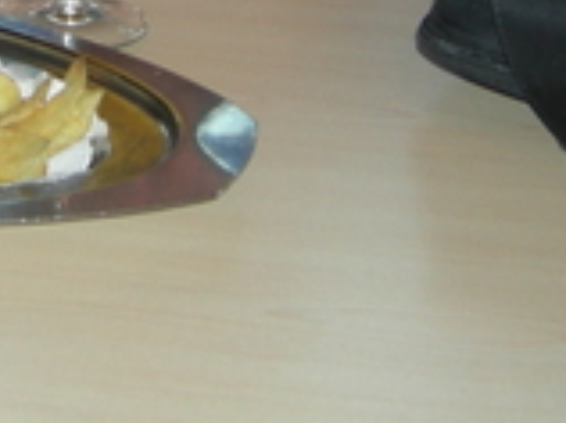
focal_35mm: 137
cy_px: -272
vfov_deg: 10.3
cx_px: 82
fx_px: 2237
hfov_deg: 14.3
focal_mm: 7.5
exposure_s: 1/60.1
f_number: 2.7
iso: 64
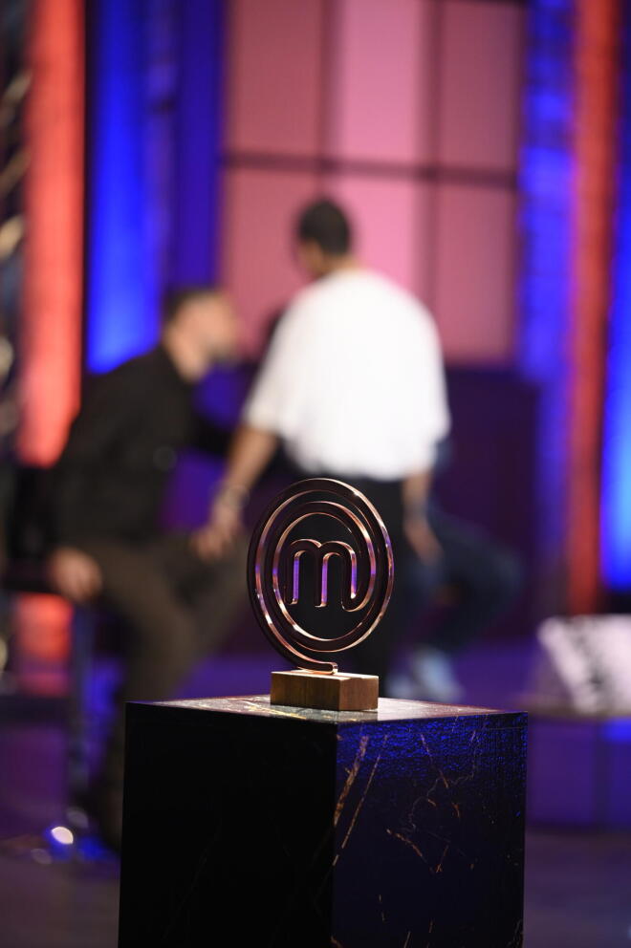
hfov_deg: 7.6
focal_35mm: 180
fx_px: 4739
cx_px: 316
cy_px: 474
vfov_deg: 11.4
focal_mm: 180
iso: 2000
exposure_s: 1/200
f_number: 2.8
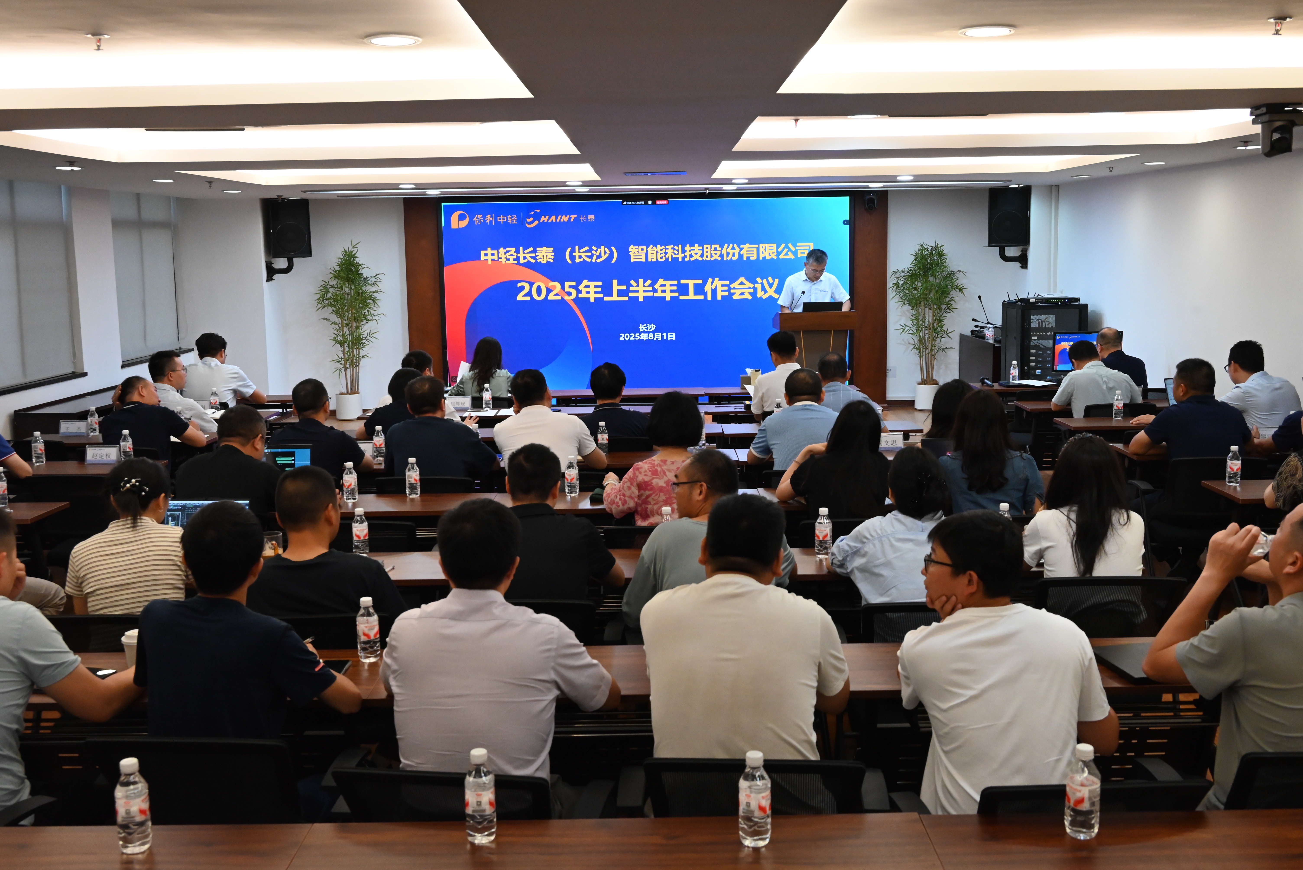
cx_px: 652
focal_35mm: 36
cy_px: 435
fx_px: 1303
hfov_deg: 53.1
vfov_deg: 36.9
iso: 4000
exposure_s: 1/80
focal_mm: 36
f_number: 9
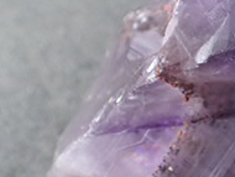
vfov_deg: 14.7
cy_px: 76
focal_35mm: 101
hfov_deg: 18.2
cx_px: 298
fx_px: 687
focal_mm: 5.5
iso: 100
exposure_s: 1/125
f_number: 2.3
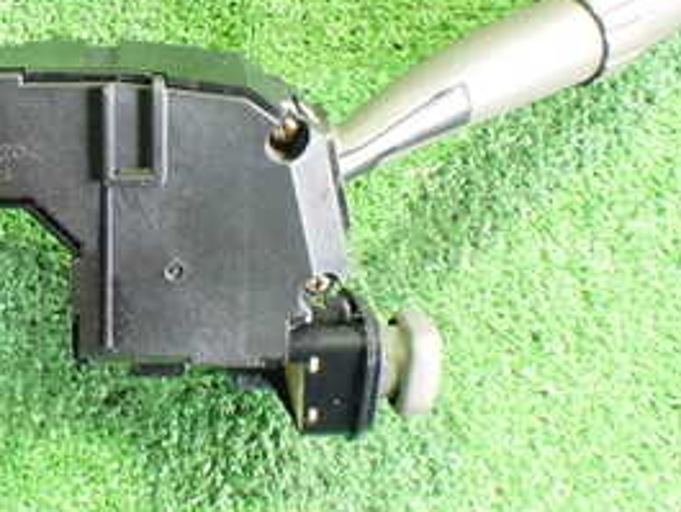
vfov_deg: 21.5
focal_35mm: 68
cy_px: 149
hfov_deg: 27.2
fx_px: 1338
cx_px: 28
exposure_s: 1/30
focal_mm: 5.4
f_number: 2.3
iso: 1250
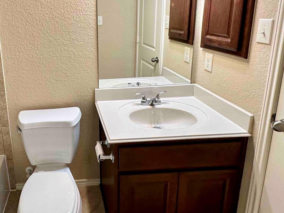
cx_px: 68
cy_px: 60
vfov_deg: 49.8
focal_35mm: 27
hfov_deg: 61.3
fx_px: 221
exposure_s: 1/120
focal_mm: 2.22
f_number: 2.2
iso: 125
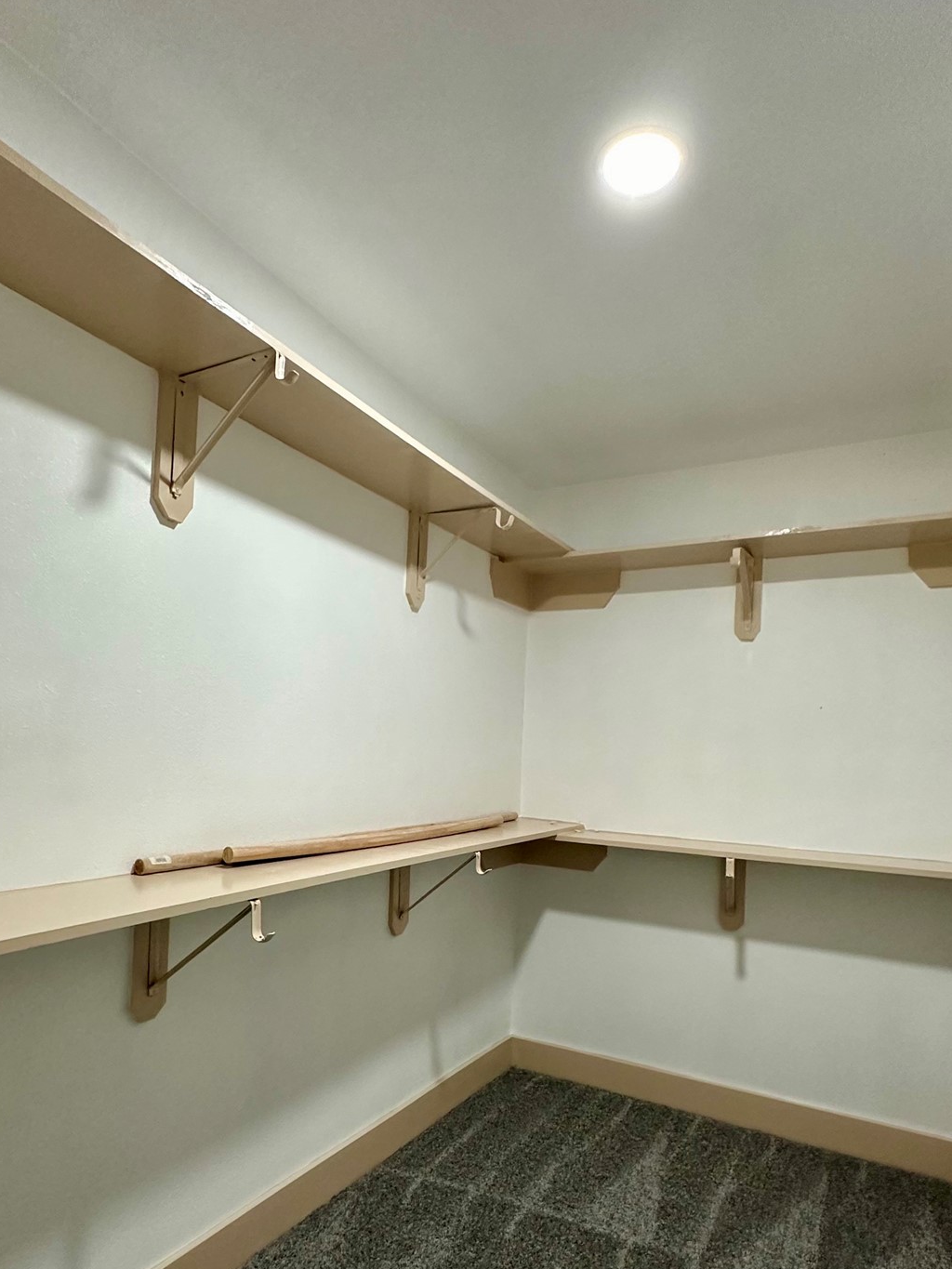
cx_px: 464
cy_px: 755
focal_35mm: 21
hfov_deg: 63.4
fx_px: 770
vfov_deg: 78.2
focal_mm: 2.22
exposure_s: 1/120
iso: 320
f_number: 2.2
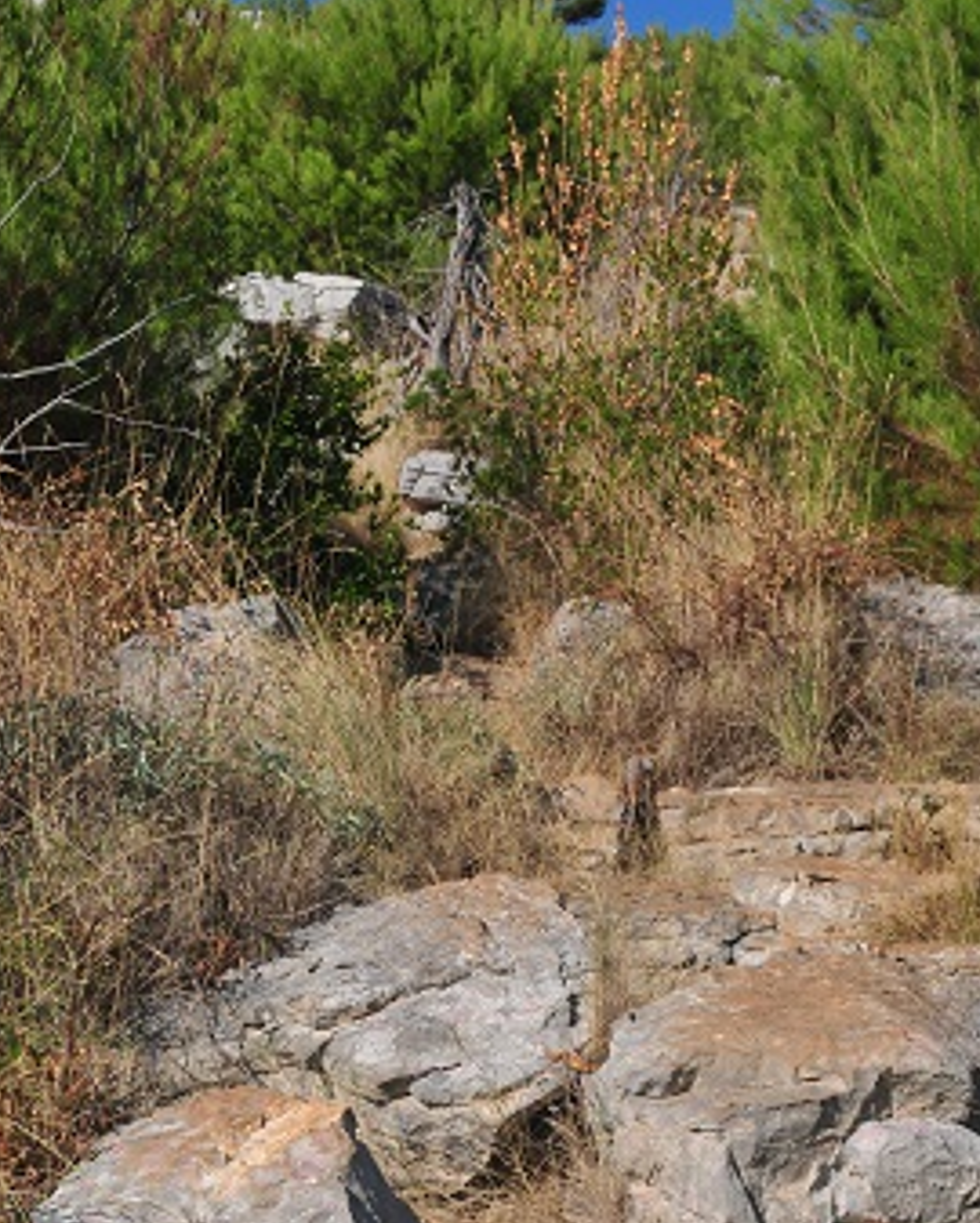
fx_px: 2968
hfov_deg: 18.7
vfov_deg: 22.7
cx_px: 584
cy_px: 1094
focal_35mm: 82
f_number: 11
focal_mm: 29
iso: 200
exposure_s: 1/500
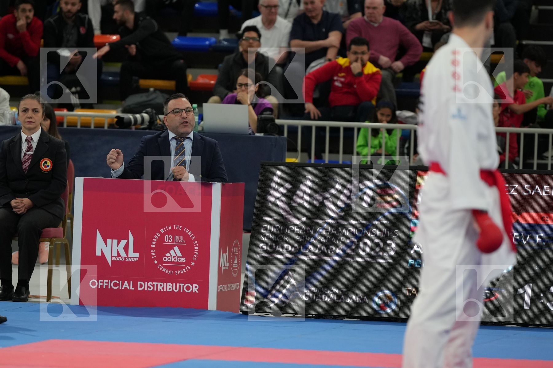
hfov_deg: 9.1
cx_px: 276
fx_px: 3471
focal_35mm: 226
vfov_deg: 6.1
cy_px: 184
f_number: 2.8
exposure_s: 1/1000
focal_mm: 151
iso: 1600
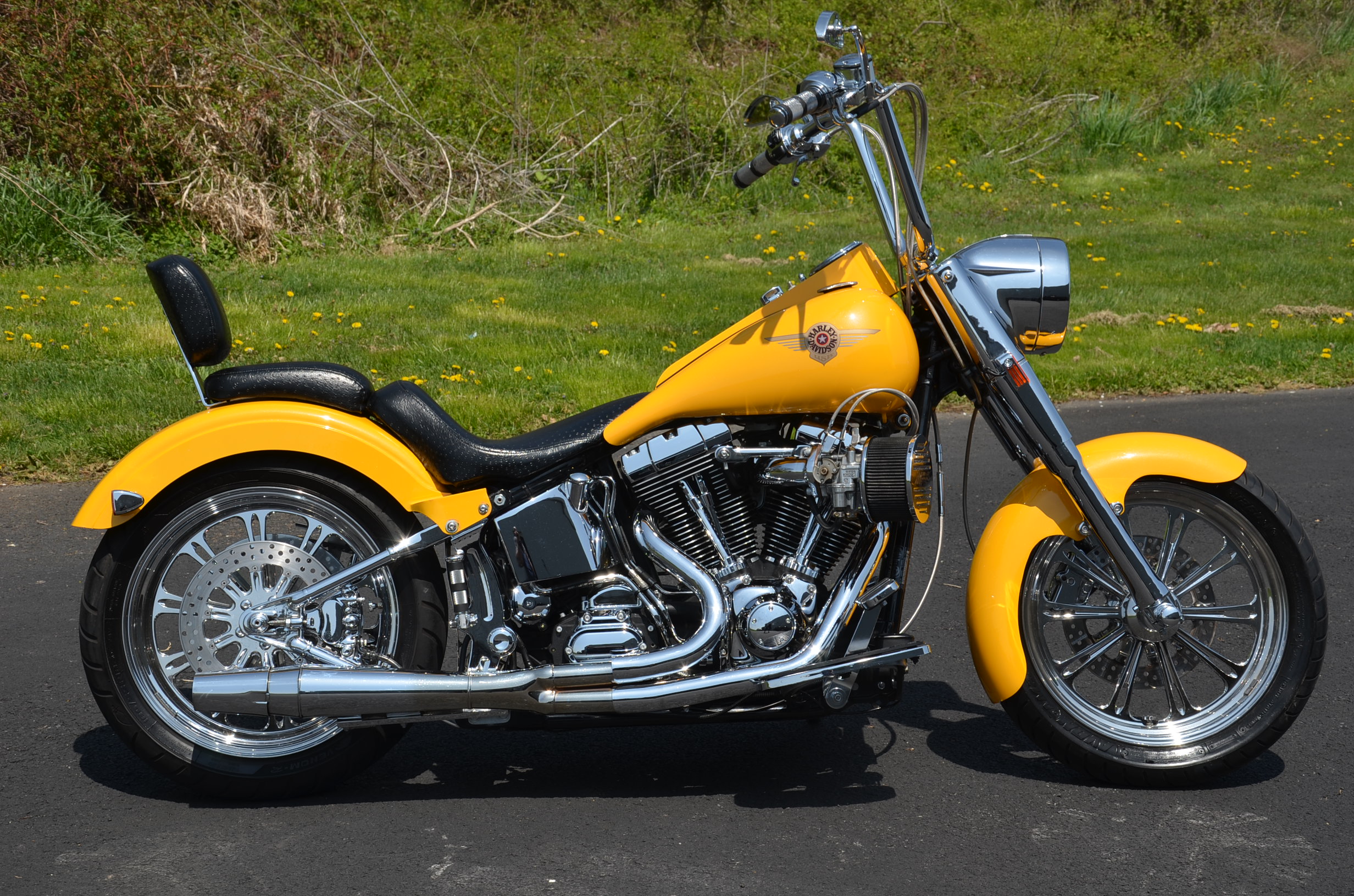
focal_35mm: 68
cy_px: 448
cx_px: 677
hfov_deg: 29.9
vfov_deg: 20.1
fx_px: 2533
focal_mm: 45
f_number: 9
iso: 100
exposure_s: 1/320
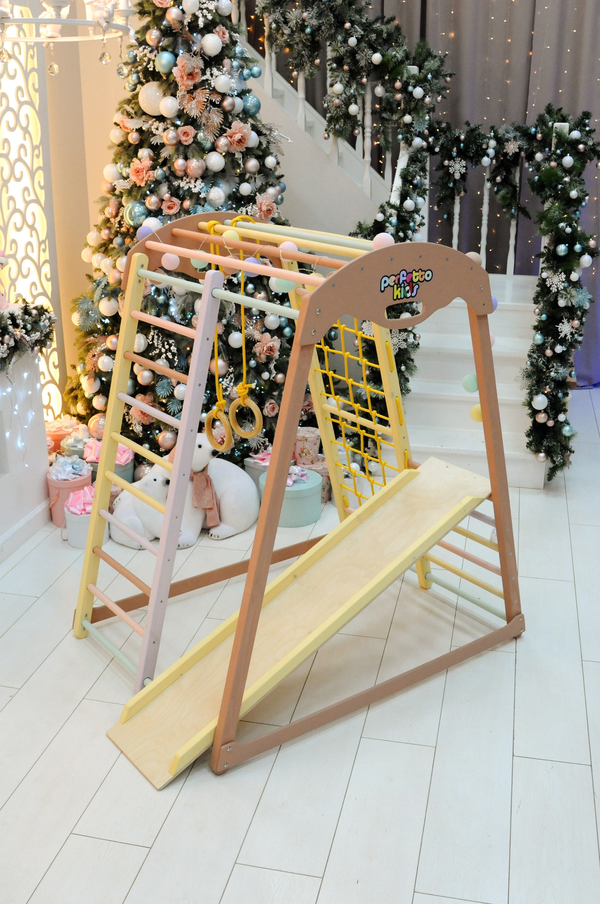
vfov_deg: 53.2
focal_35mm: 36
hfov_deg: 36.8
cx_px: 300
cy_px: 452
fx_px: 903
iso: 1250
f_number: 6.3
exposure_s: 1/80
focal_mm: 24
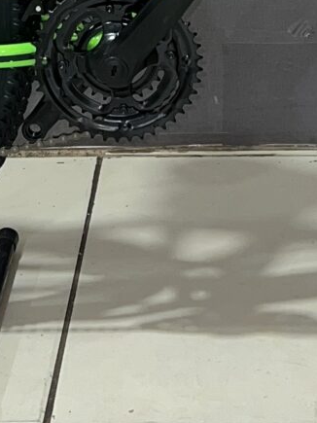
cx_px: 228
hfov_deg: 9.7
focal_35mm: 153
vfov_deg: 12.3
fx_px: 1869
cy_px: -213
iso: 40
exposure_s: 1/27
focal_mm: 5.7
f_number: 1.5
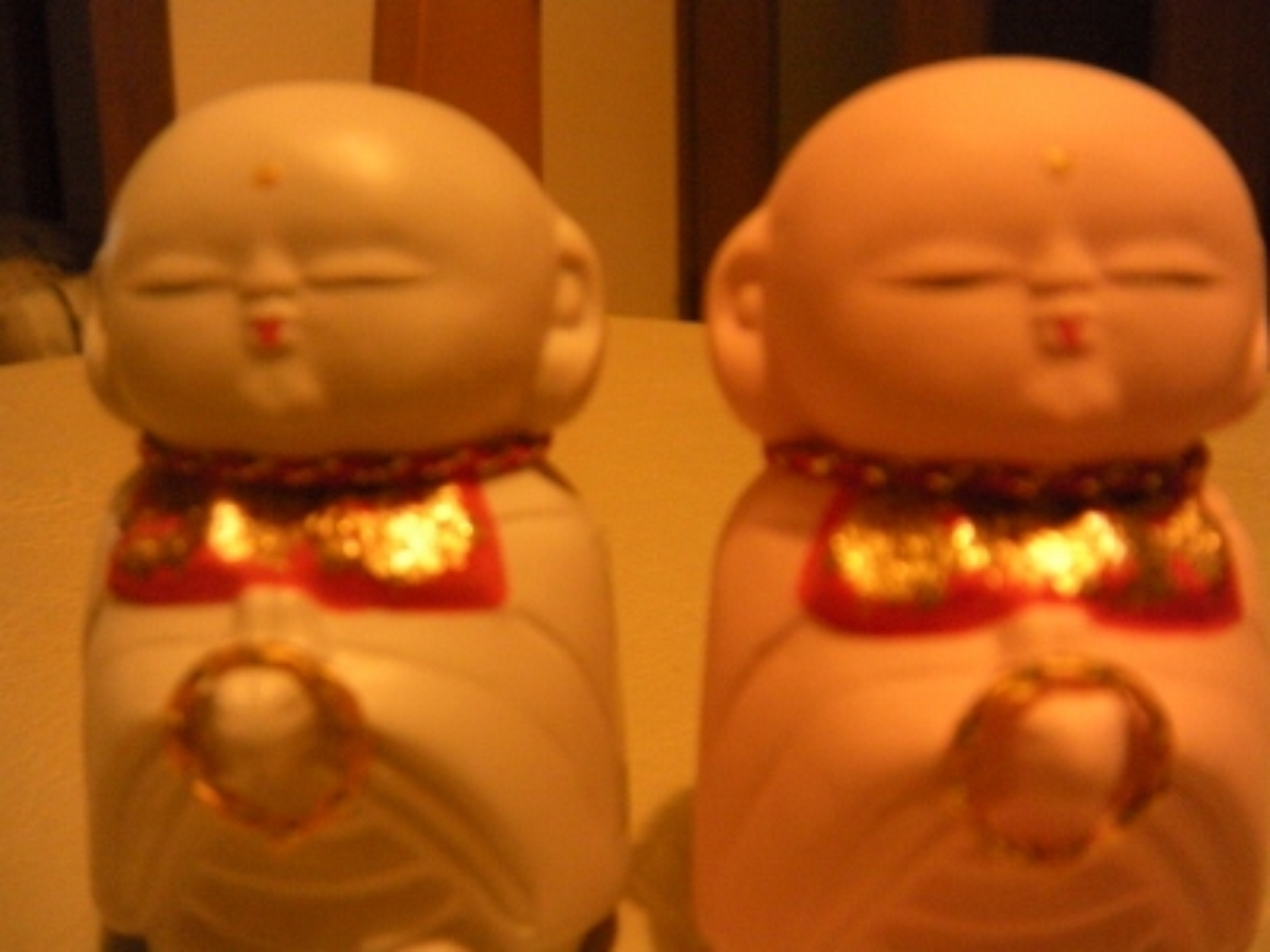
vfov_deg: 40.7
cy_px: 476
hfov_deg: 52.6
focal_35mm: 35
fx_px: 1284
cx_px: 635
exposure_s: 1/17.5
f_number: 3.8
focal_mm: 5.9
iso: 400
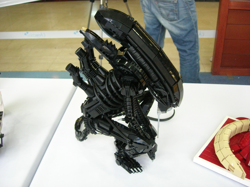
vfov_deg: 37.7
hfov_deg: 49.0
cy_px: 94
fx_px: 274
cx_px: 125
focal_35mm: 38
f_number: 2.8
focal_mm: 7.8
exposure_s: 1/69.8
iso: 400
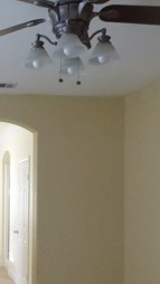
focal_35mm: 55
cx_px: -36
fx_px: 415
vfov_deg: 37.3
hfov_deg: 20.3
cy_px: 196
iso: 800
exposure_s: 1/60
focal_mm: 3.58
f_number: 2.8
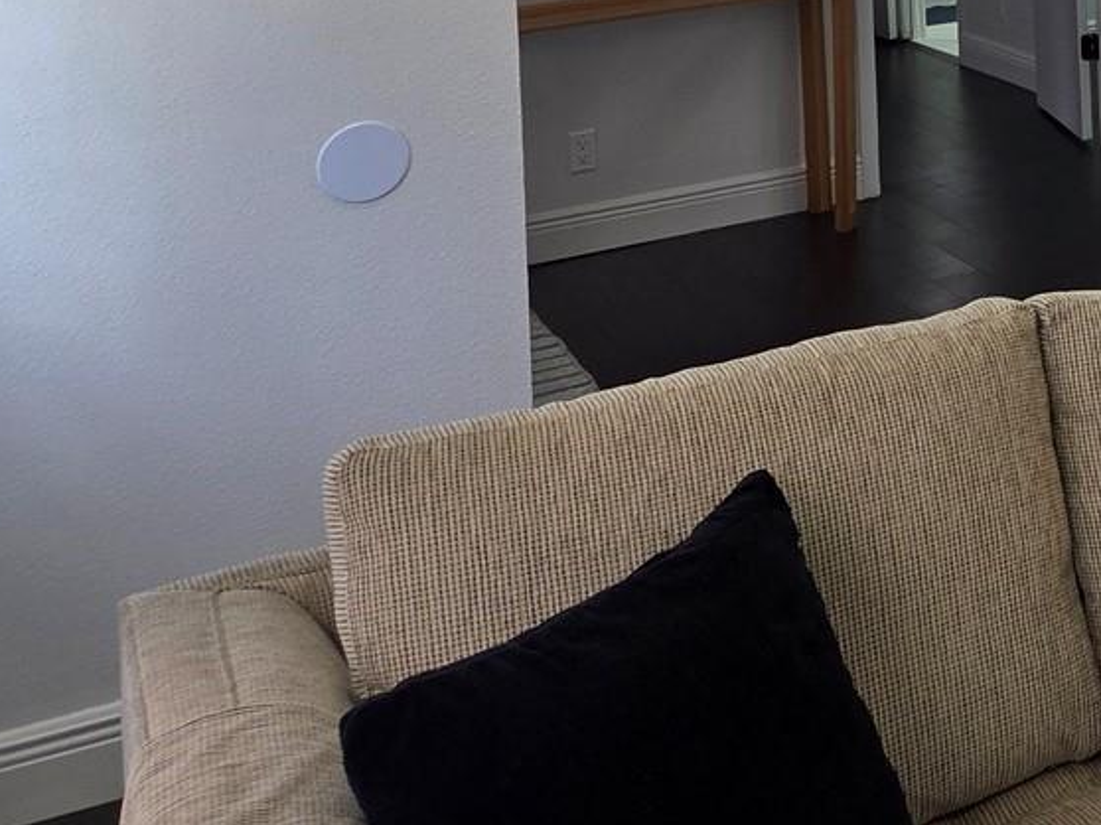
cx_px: 1547
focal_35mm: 66
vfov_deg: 19.8
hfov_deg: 24.4
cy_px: -339
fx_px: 2098
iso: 64
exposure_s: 1/120
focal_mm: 5.4
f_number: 1.8
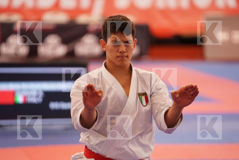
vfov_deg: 6.9
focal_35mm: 200
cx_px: 120
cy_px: 80
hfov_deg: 10.3
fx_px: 1328
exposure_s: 1/500
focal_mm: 200
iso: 1250
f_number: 2.8
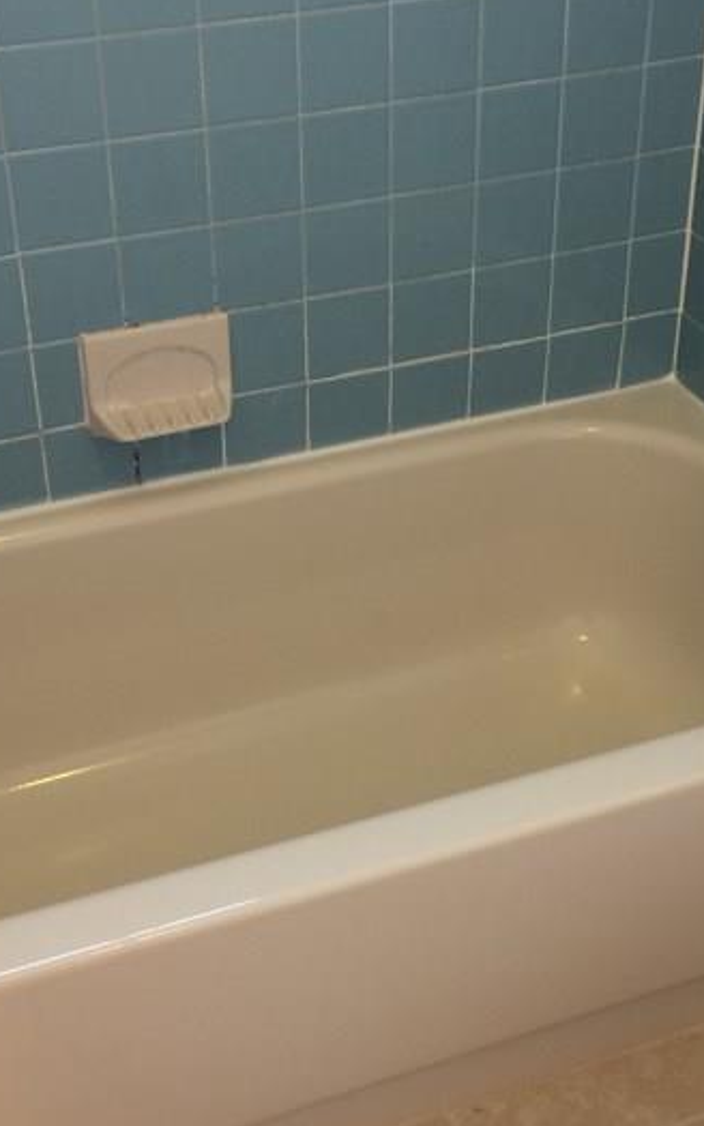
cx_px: 451
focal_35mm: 60
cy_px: 697
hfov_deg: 21.6
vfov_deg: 33.9
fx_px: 1842
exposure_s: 1/30
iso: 100
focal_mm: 4.15
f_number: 2.2
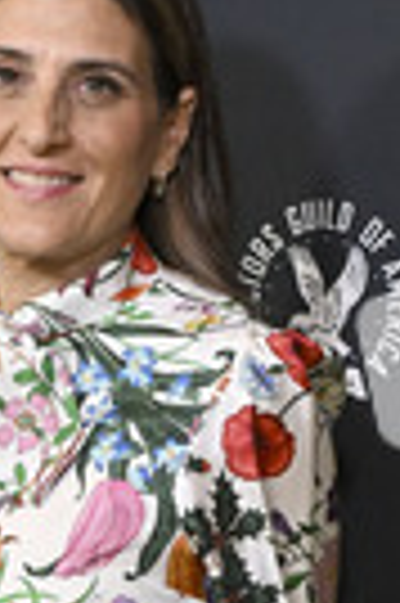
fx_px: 1938
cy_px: 567
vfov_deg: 17.3
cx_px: -180
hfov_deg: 11.4
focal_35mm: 116
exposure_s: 1/320
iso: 2500
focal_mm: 39
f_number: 6.3
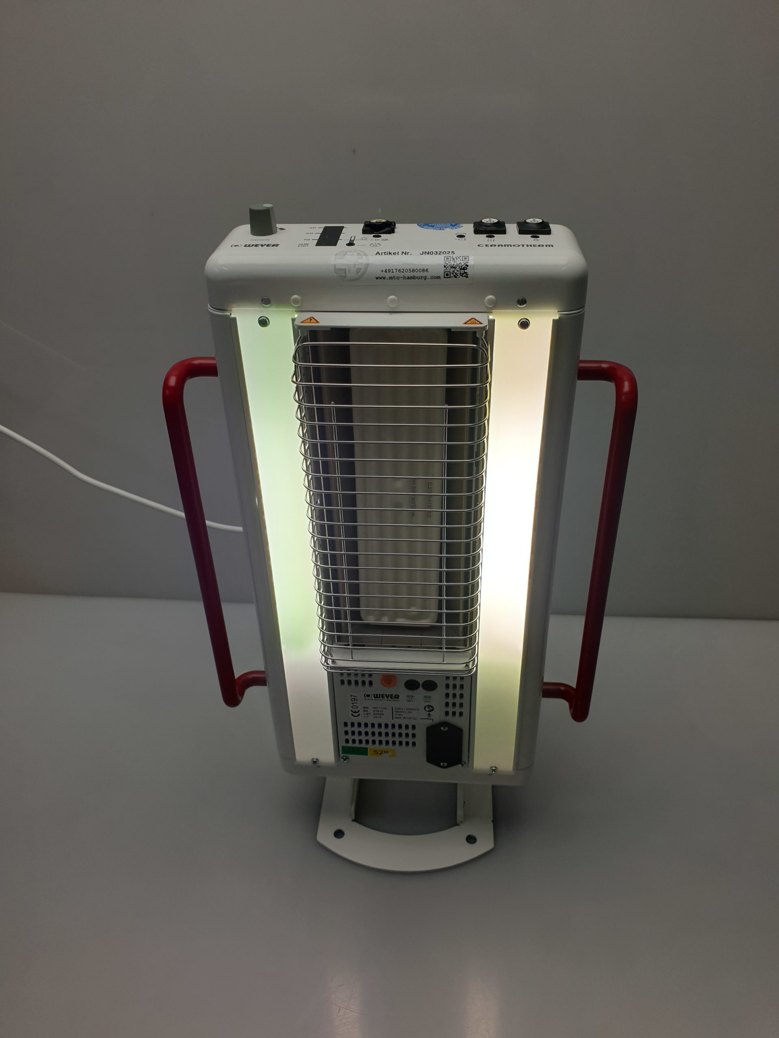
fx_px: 780
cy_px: 519
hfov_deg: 53.1
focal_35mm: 26
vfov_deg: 67.3
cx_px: 390
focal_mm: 4.3
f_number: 2.4
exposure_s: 1/297
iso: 50
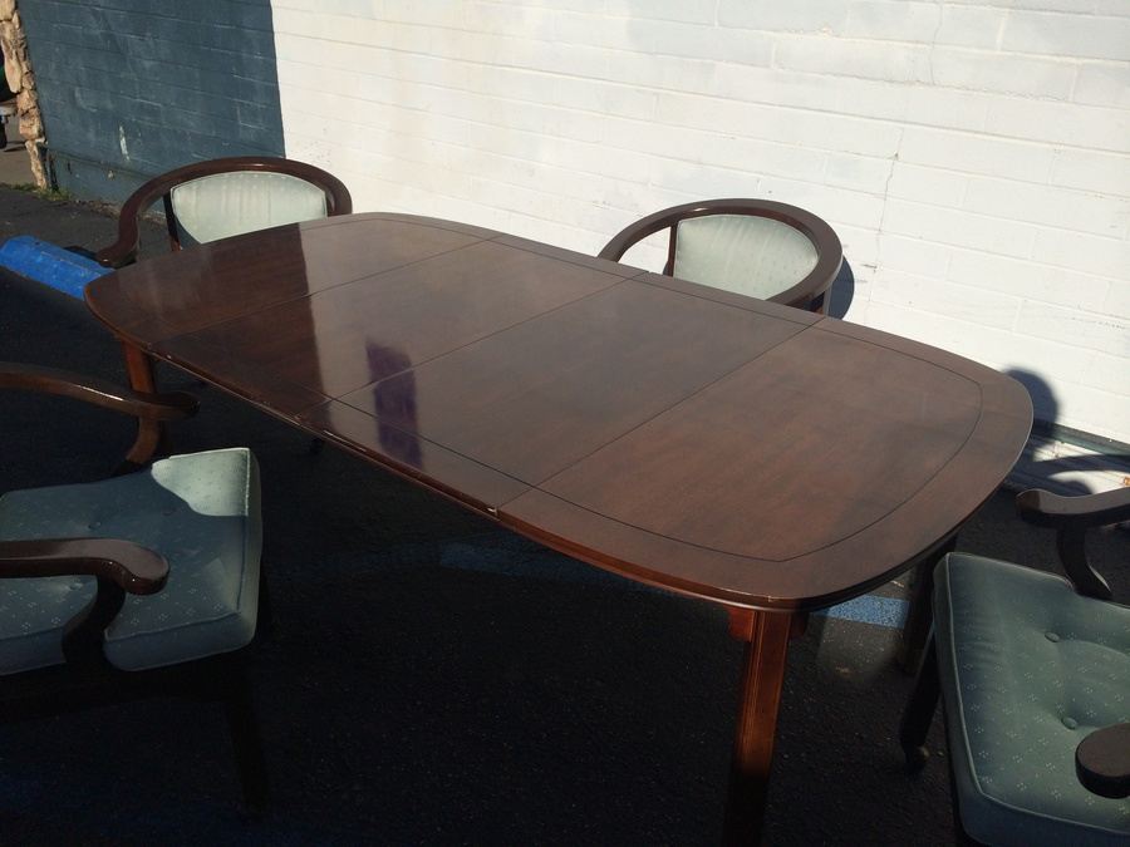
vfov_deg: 46.8
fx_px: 979
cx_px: 565
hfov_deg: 60.0
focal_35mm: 30
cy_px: 424
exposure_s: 1/6849
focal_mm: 4.12
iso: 40
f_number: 2.2
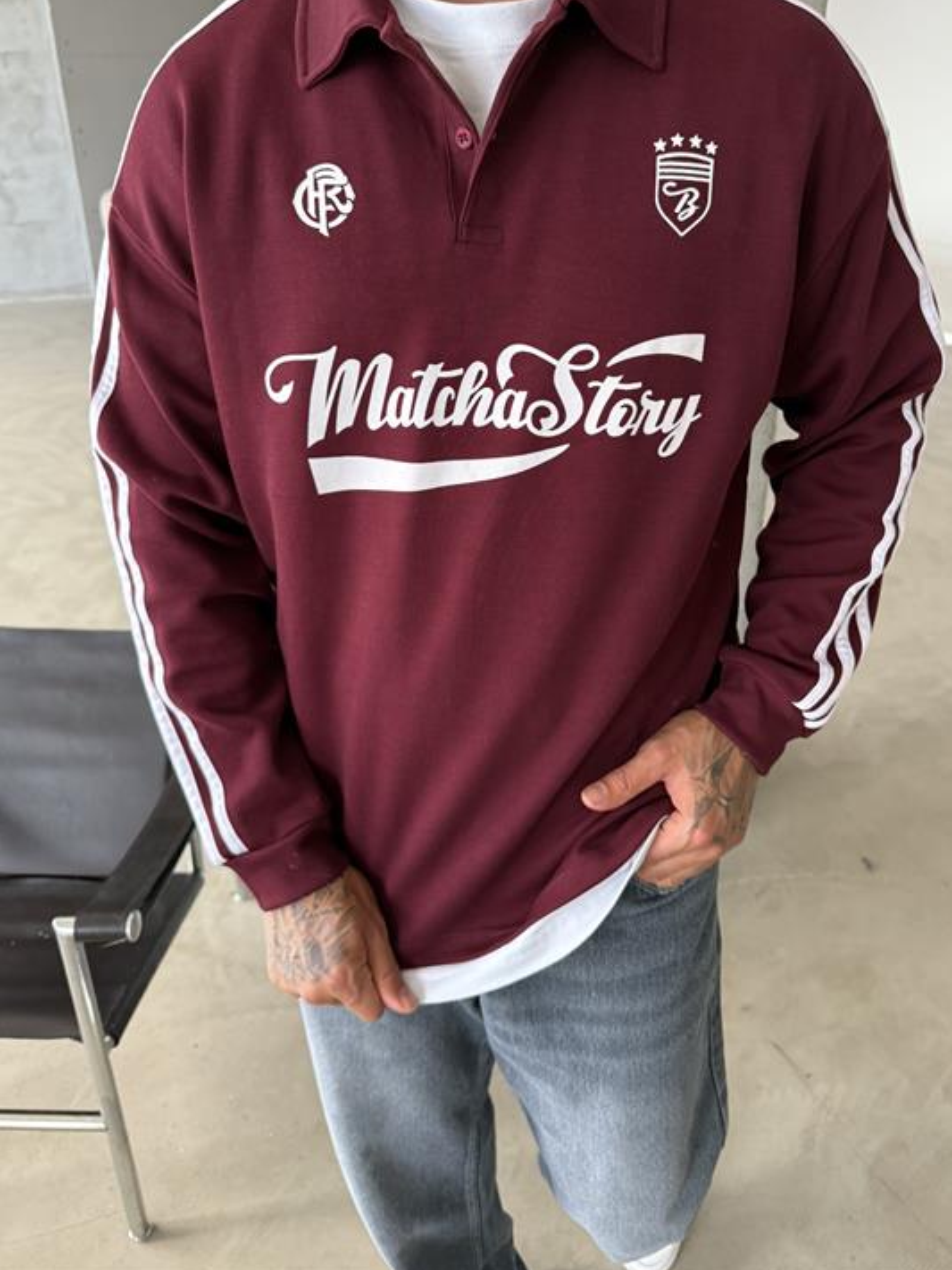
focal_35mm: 27
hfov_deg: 51.3
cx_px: 505
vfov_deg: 65.1
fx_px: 990
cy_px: 564
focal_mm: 6.76
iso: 250
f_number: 1.78
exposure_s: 1/60
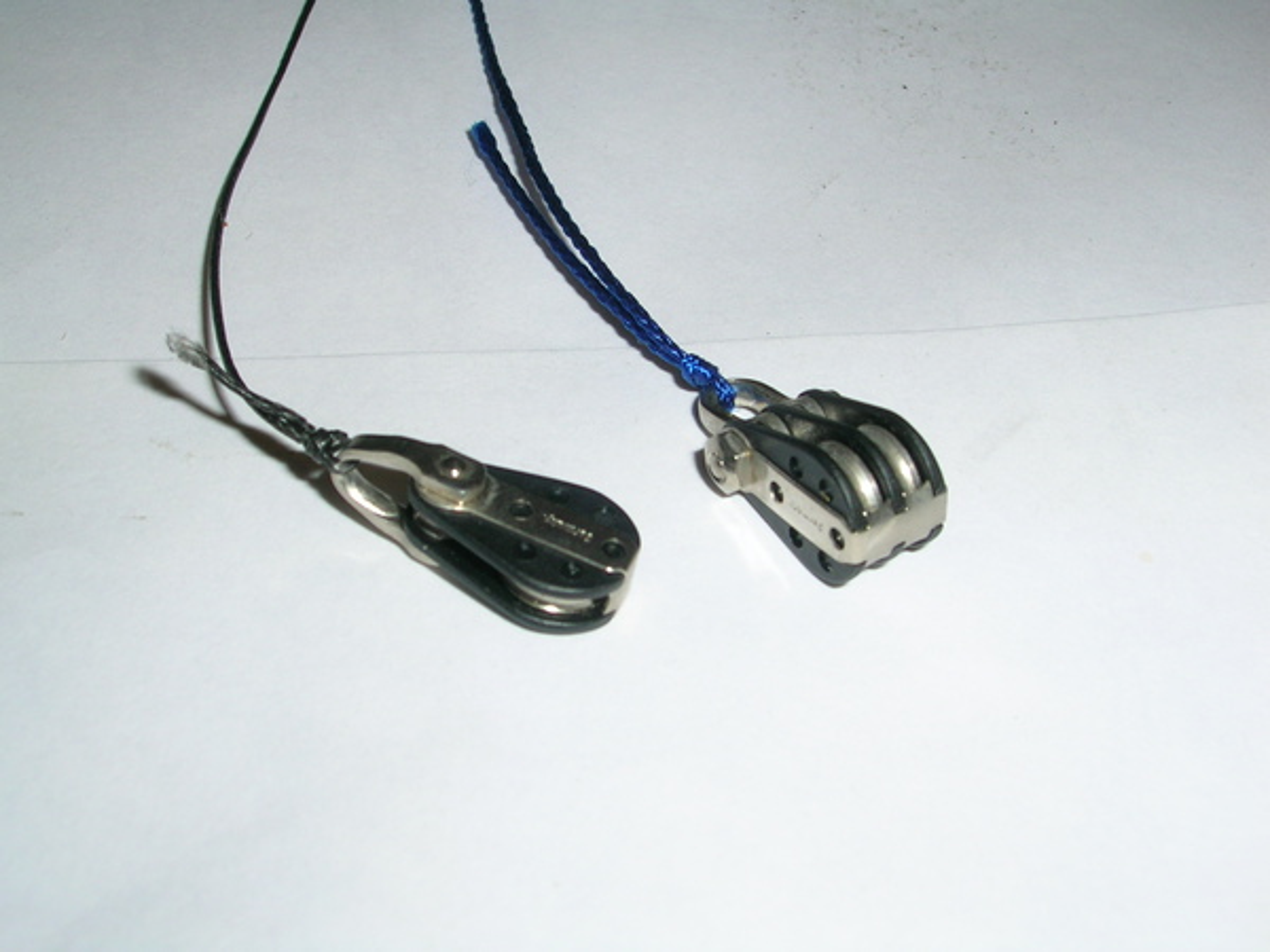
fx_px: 1944
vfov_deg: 27.5
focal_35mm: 53
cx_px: 635
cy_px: 476
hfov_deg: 36.2
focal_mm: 8
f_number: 5.5
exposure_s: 1/60.1
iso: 50
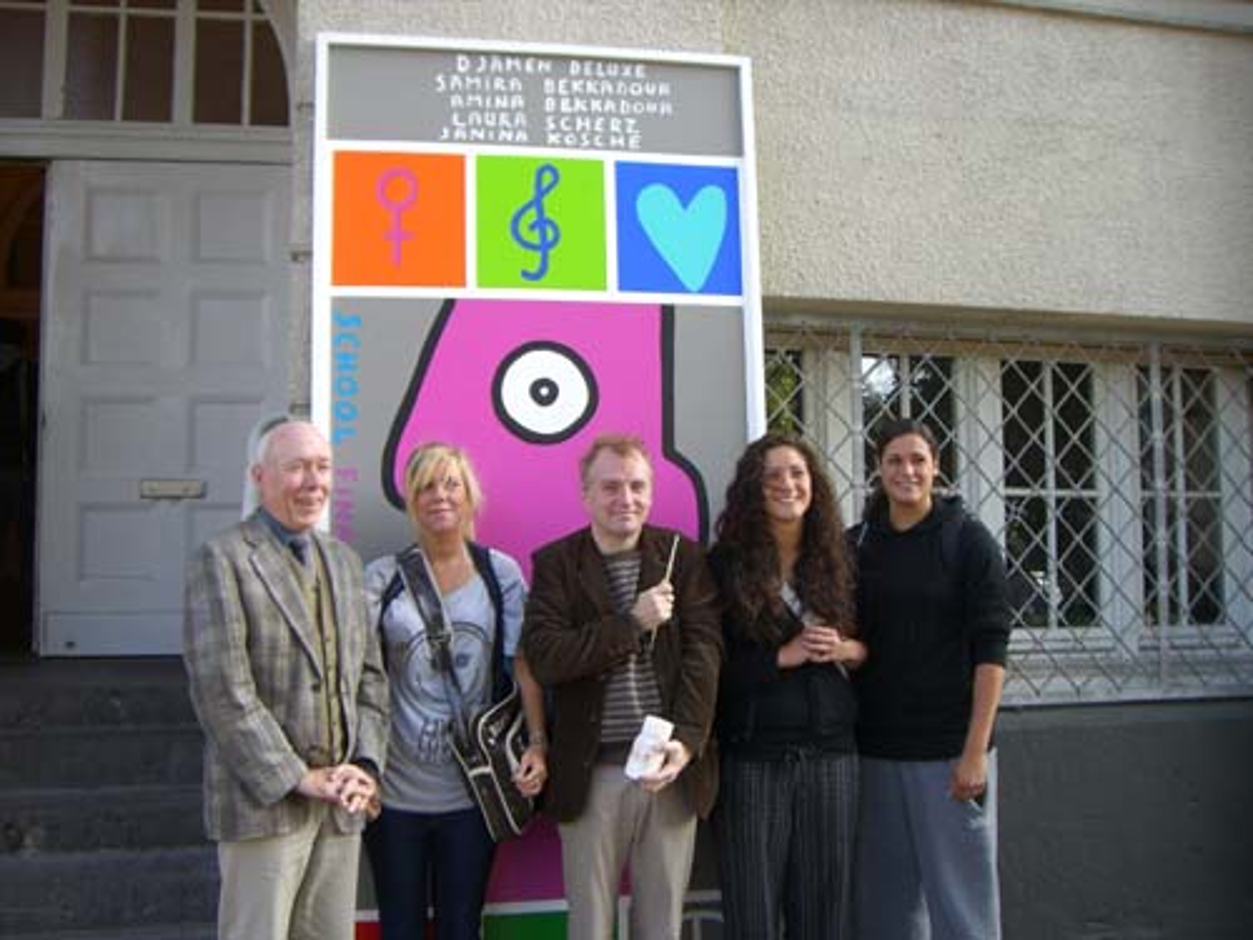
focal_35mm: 38
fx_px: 1375
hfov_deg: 49.0
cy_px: 470
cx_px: 626
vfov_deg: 37.7
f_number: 2.7
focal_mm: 6.2
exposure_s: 1/160
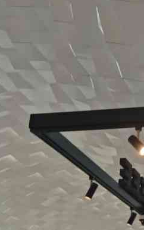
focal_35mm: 69
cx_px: 195
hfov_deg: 17.5
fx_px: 433
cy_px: 179
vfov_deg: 29.2
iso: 50
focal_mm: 5.56
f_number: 1.6
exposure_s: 1/103
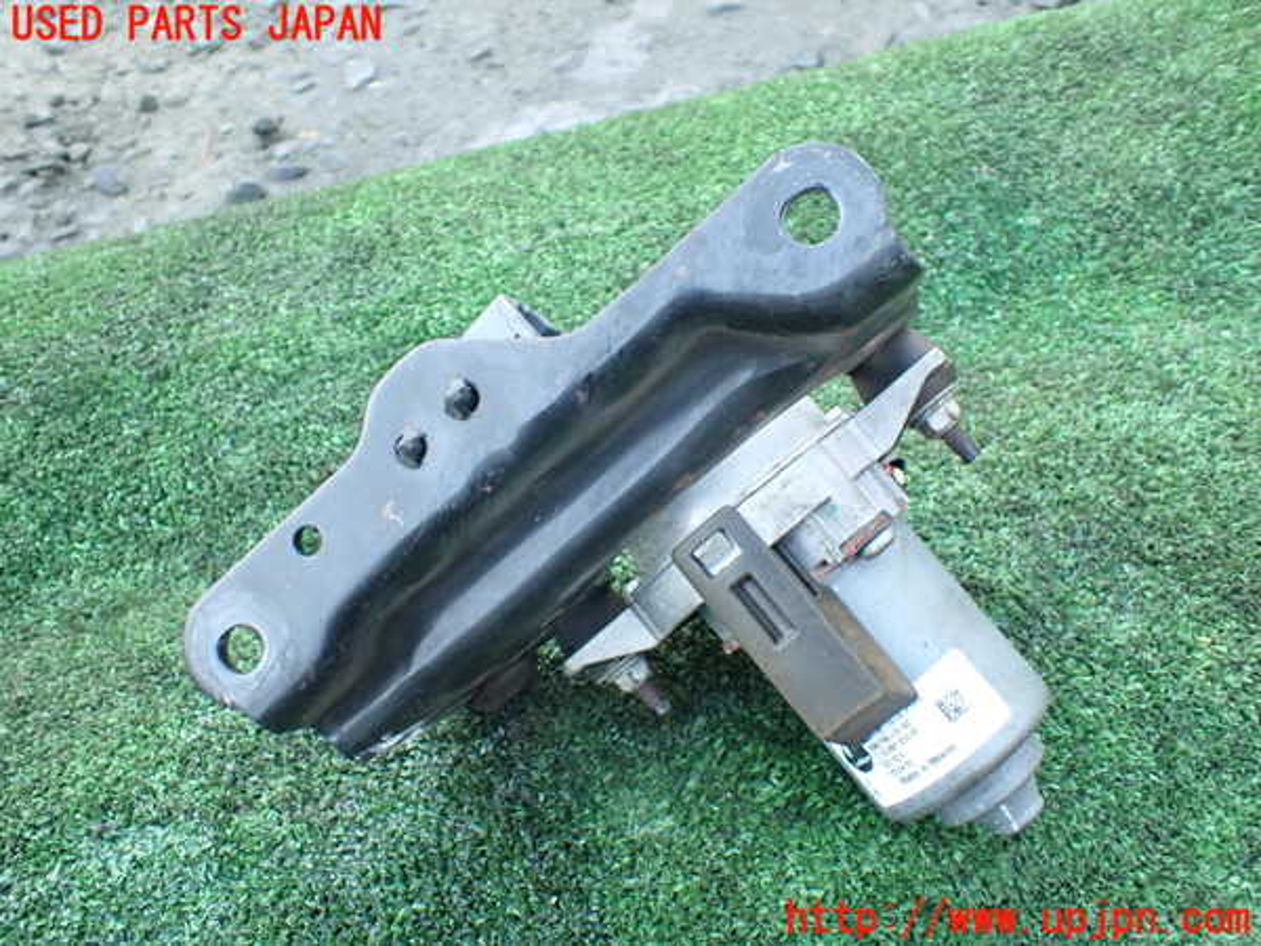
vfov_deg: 46.8
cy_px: 473
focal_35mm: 30
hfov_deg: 60.0
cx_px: 630
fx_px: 1093
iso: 500
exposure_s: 1/125
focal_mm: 5.4
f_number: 2.3
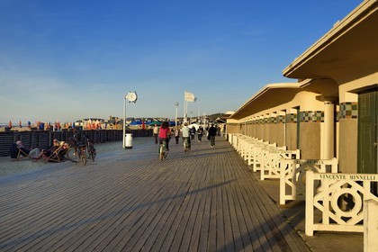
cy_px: 126
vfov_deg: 36.9
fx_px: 378
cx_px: 189
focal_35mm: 36
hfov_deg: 53.1
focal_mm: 36
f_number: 10
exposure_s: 1/250
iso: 200
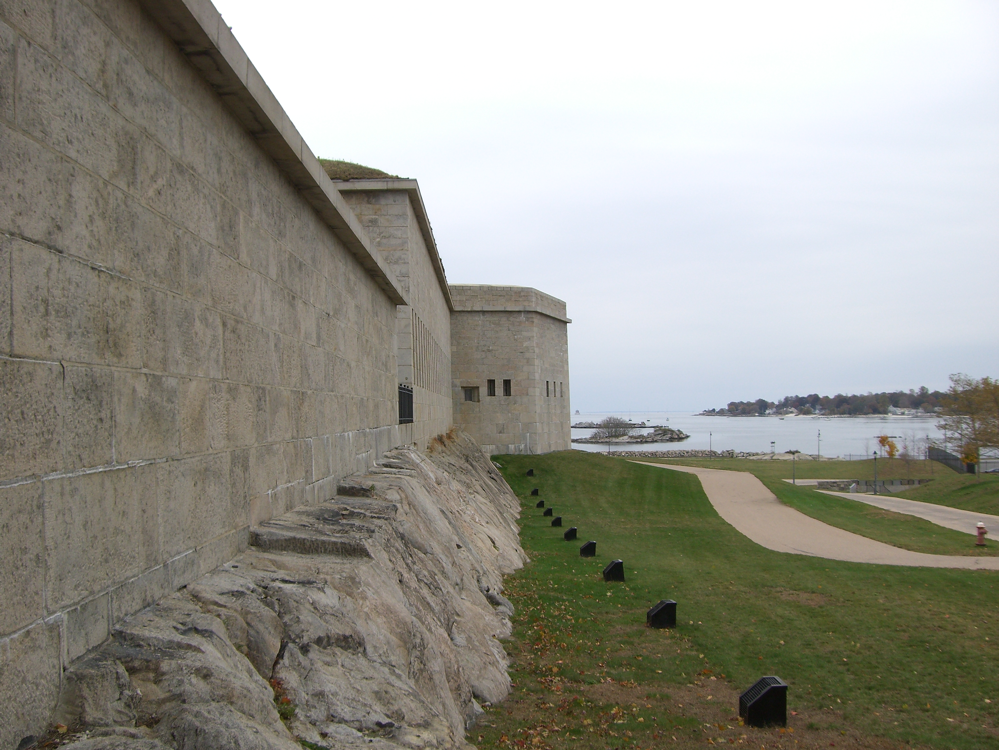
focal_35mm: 38
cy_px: 375
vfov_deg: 37.7
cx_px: 500
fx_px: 1097
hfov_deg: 49.0
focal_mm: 6.2
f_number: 4.3
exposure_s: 1/250
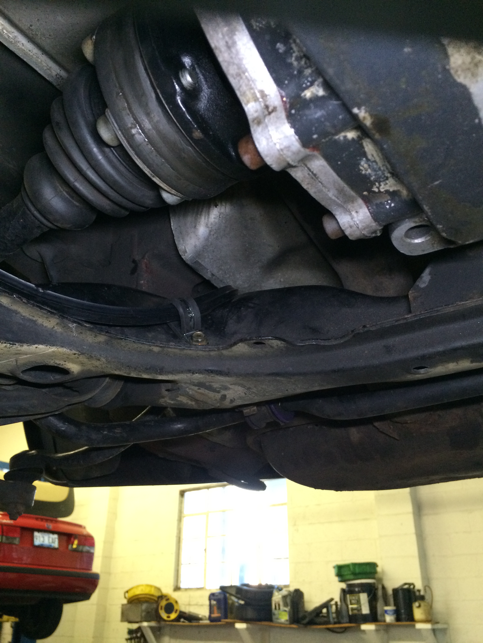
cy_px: 322
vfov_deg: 61.7
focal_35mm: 29
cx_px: 242
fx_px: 540
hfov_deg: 48.2
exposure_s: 1/30
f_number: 2.2
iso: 250
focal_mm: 4.15
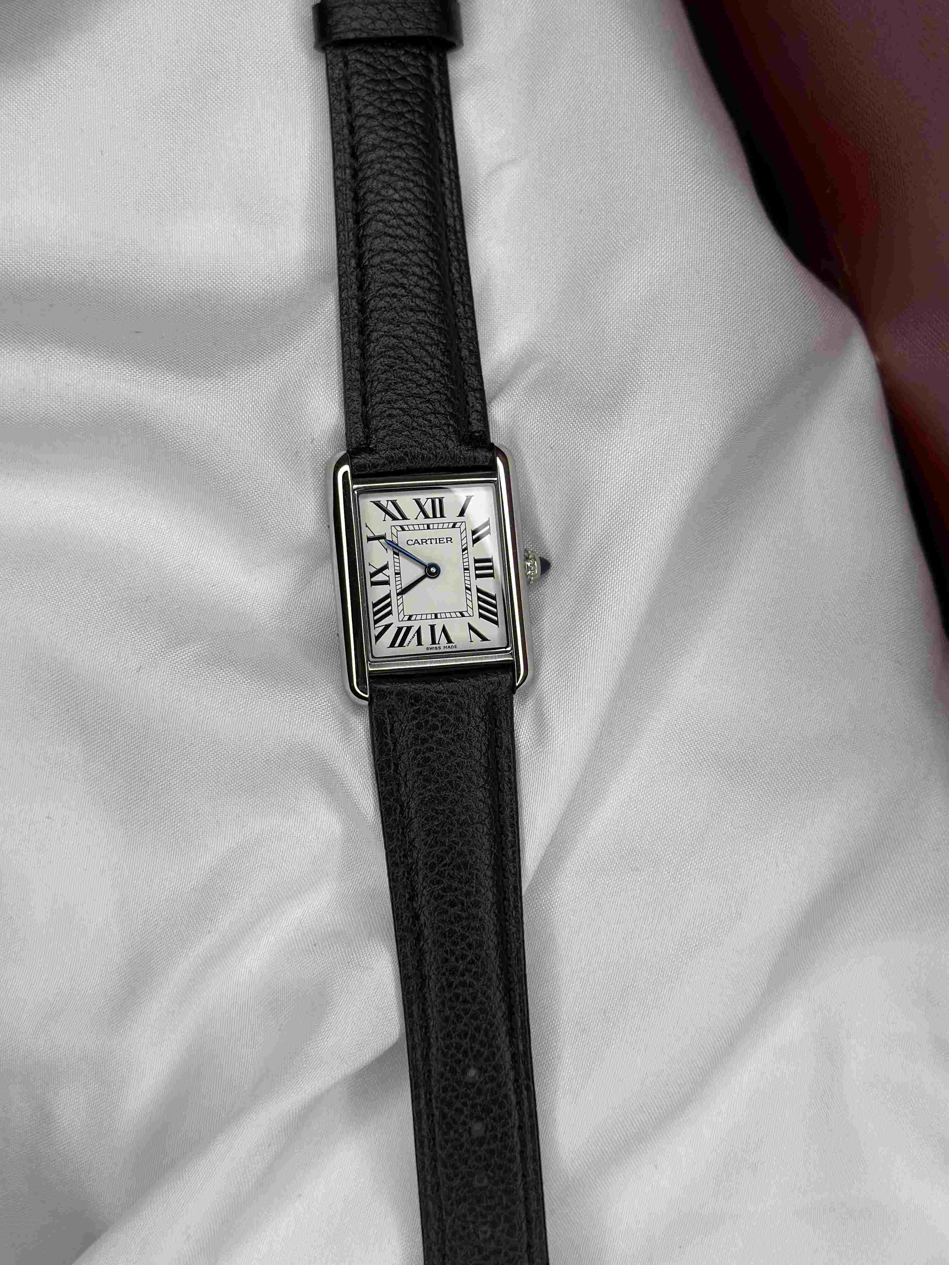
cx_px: 474
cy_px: 632
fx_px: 1755
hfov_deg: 30.3
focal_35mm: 48
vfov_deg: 39.7
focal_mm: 6.86
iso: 80
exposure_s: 1/1242
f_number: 1.78
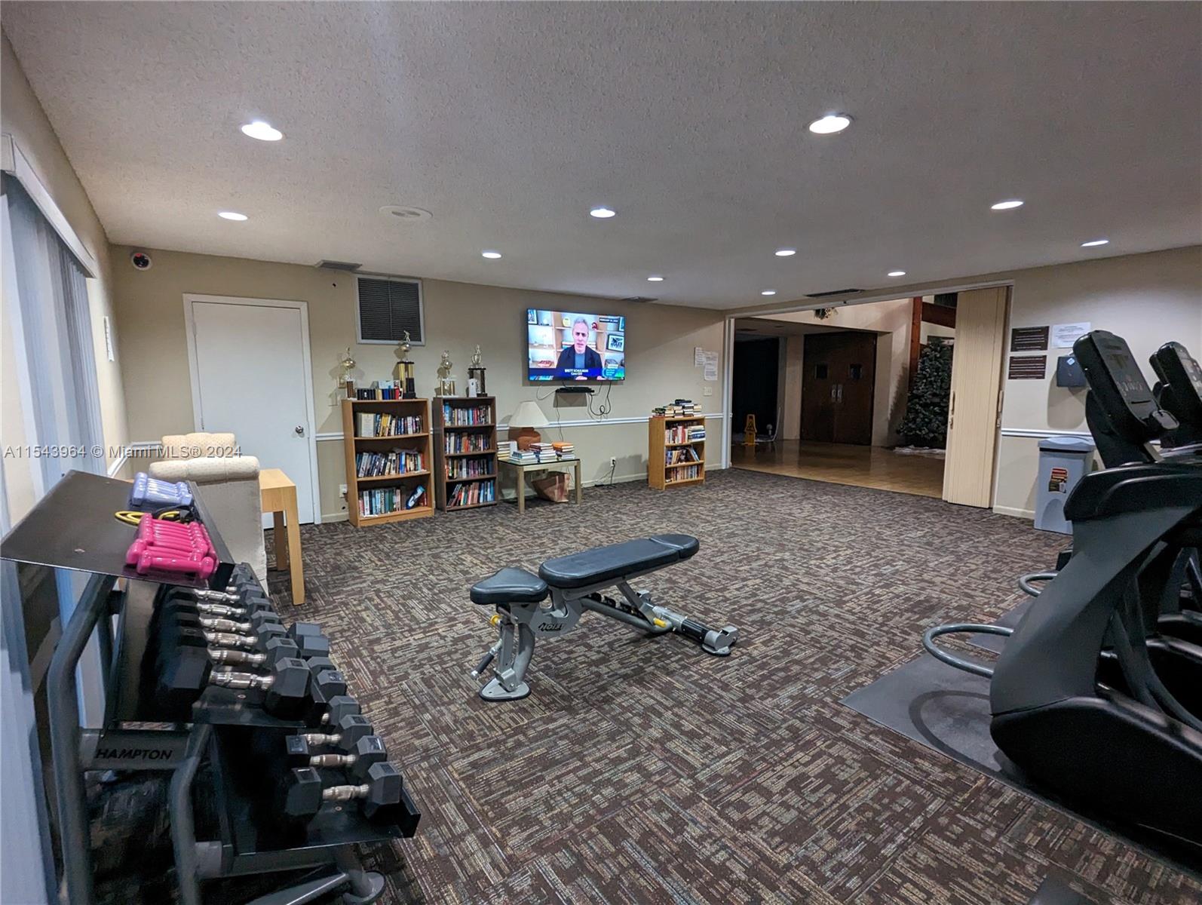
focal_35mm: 16
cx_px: 601
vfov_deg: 78.2
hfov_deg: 94.4
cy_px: 452
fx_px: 556
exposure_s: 1/27.6
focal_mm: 2.35
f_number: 2.2
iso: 303
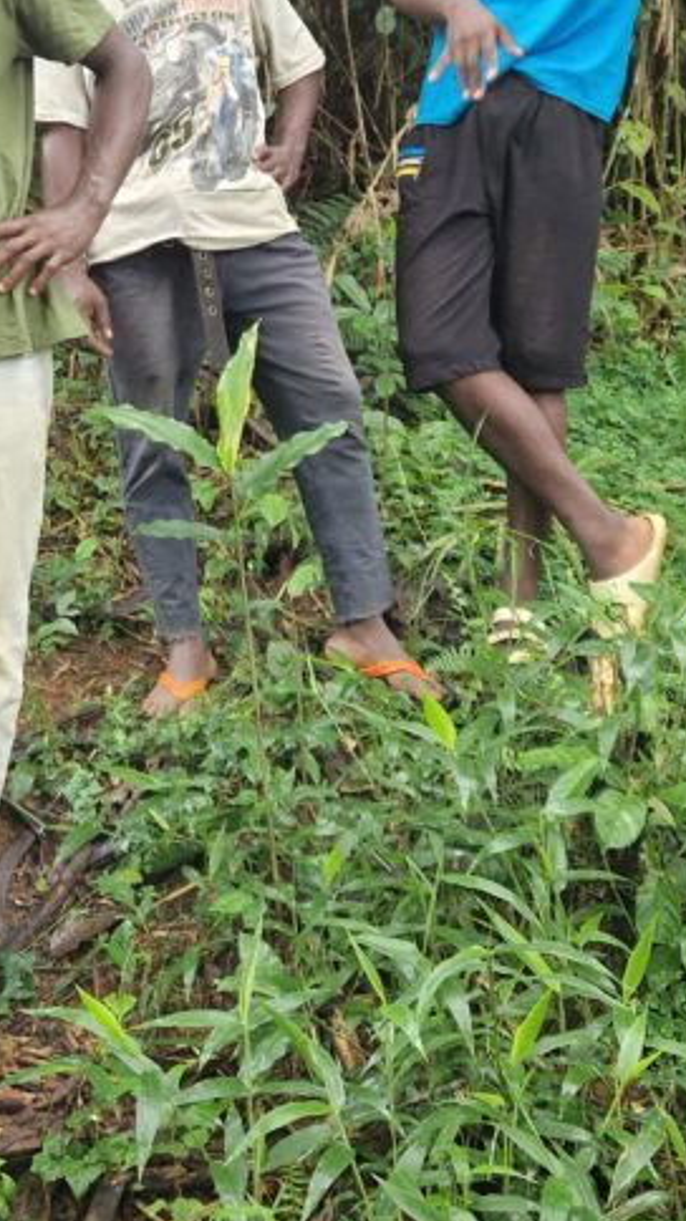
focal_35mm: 53
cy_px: 298
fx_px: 1715
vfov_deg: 38.1
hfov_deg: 22.5
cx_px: 235
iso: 200
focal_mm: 5.4
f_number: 1.8
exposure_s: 1/180
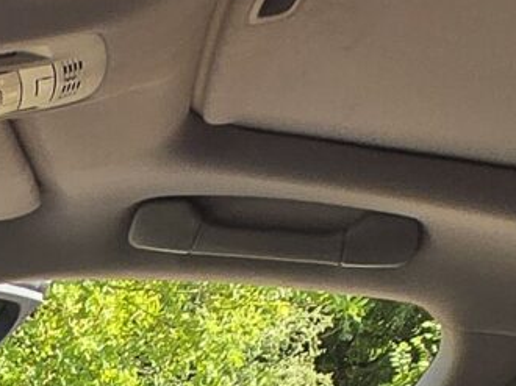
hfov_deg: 15.3
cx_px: -546
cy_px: 1111
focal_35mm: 101
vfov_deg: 10.7
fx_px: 1504
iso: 25
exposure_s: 1/210
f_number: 2.2
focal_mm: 1.7
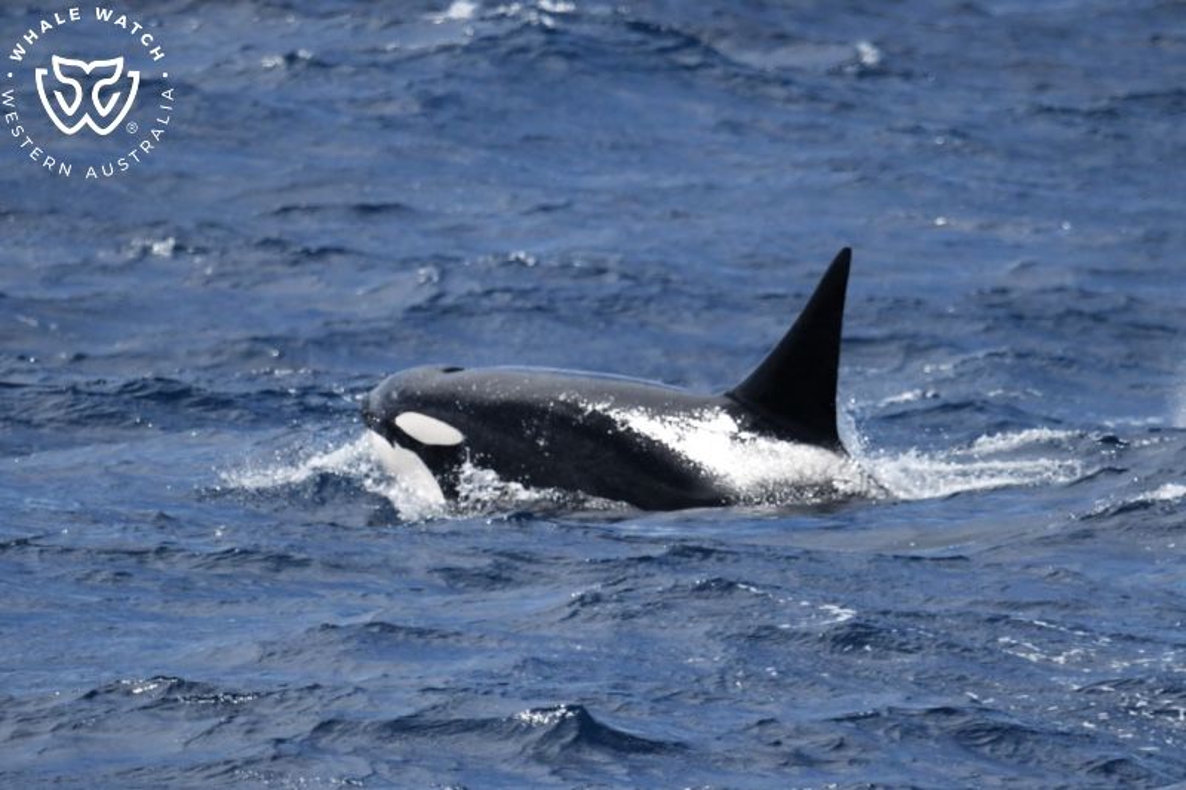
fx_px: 19761
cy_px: 395
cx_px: 593
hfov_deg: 3.4
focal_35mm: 600
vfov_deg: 2.3
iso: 1000
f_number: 6.3
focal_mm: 600
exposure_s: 1/8000
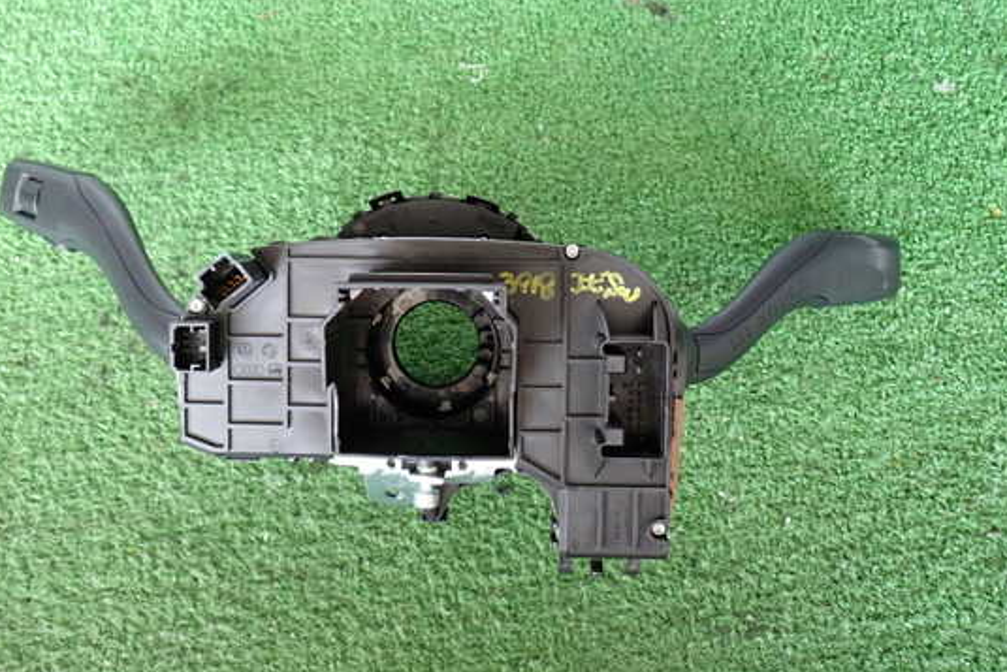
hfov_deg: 54.3
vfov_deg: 37.9
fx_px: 979
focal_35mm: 35
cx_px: 452
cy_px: 318
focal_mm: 5.4
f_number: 2.3
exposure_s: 1/30
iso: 200
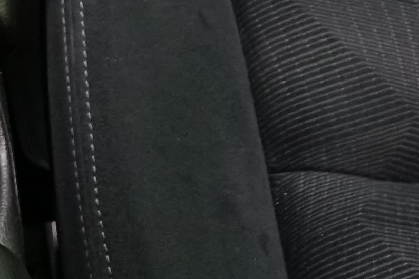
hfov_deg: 9.1
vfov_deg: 5.7
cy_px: -646
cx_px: -262
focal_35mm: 219
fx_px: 2549
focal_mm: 29
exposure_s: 1/15
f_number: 5.6
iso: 1600
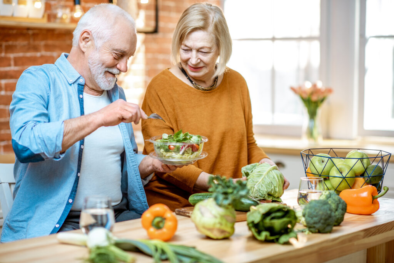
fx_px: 930
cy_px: 132
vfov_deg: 16.1
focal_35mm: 85
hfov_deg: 23.9
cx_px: 197
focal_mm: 85
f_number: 2.2
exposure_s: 1/200
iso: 100
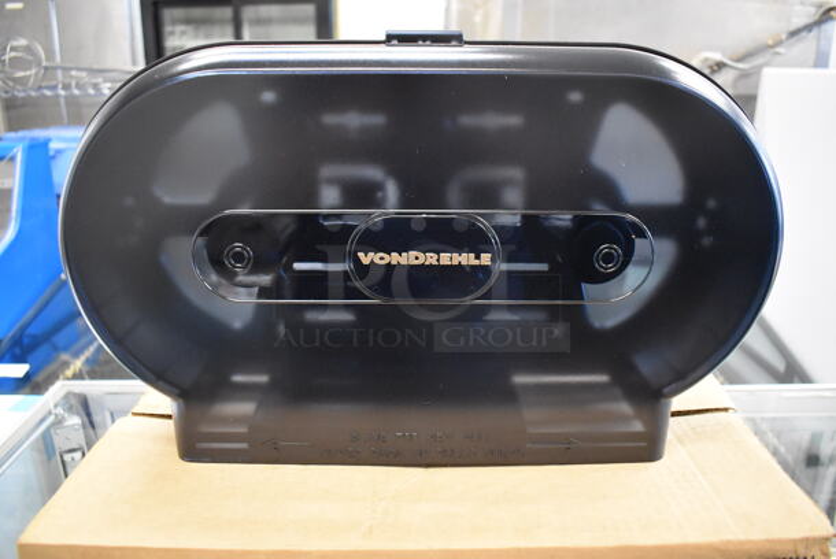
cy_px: 280
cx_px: 418
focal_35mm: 27
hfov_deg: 67.3
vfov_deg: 48.0
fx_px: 628
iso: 5600
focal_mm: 18
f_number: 3.5
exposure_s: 1/125
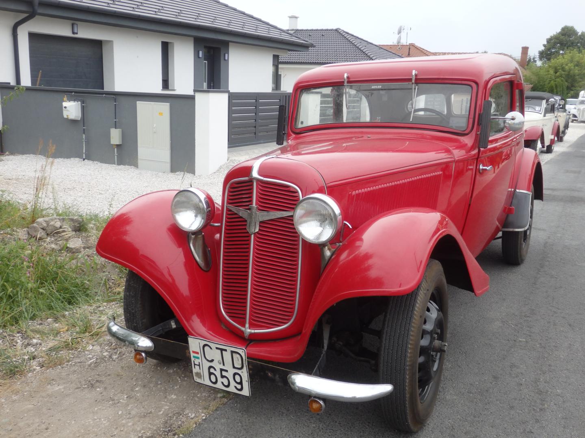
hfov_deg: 55.4
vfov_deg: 42.9
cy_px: 219
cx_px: 292
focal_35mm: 33
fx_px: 558
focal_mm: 6
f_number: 3.4
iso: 125
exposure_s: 1/500
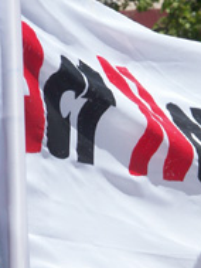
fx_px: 3658
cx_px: 231
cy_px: 386
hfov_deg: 3.1
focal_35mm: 473
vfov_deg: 4.2
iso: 100
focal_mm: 39.2
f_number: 8
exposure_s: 1/500
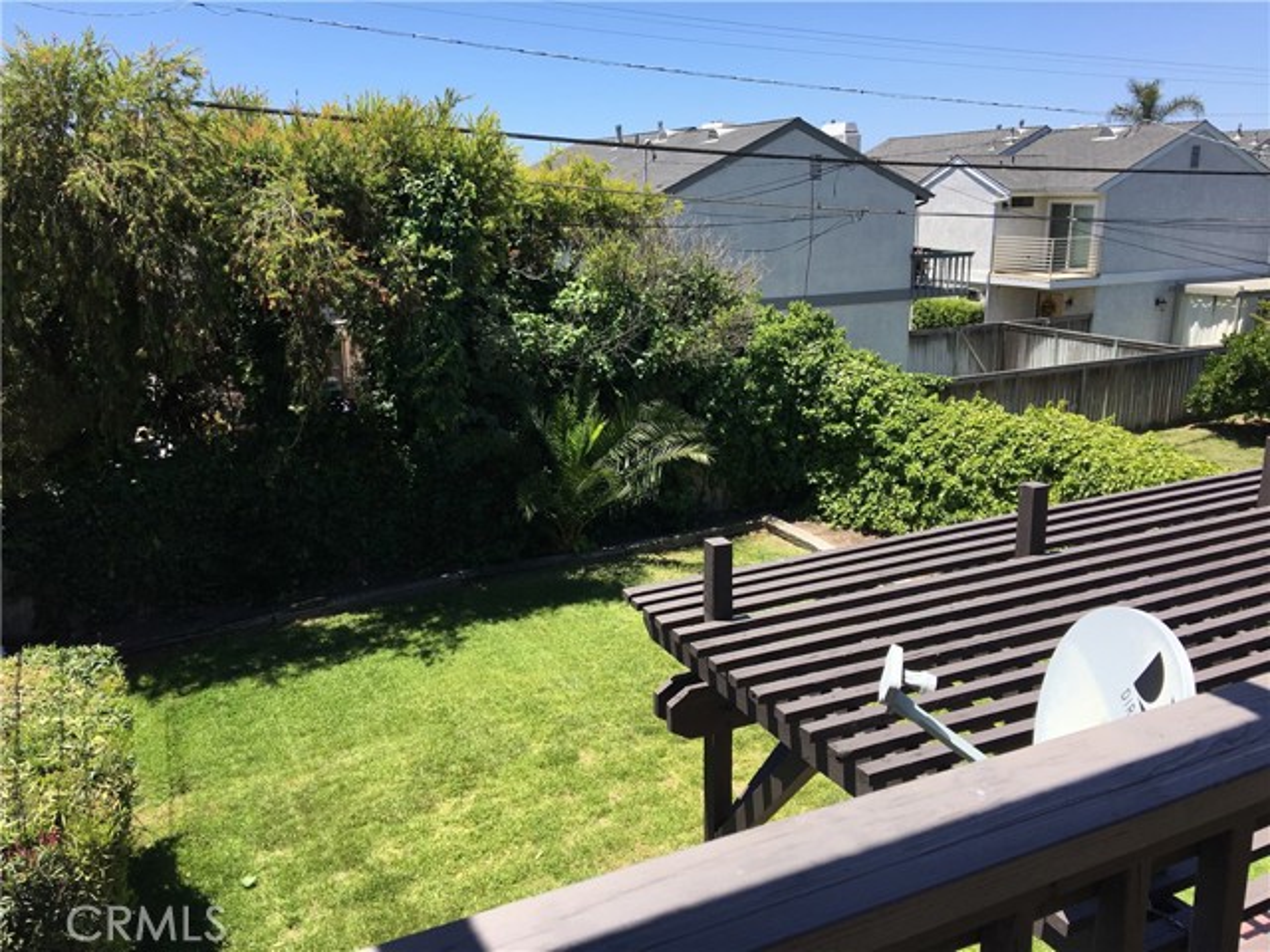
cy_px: 476
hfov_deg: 61.7
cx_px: 635
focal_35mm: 29
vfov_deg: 48.2
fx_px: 1064
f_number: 2.2
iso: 25
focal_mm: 4.15
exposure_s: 1/986
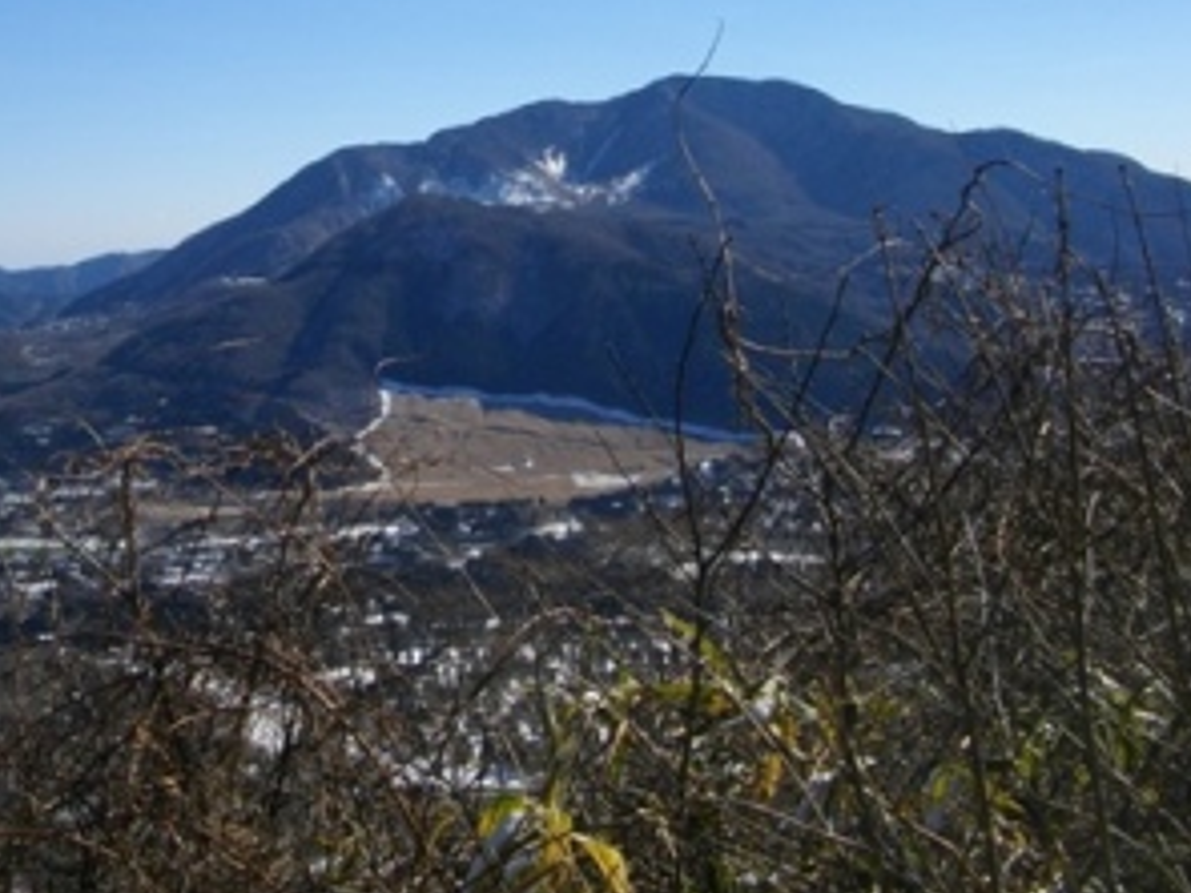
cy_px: 183
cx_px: 354
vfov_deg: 26.5
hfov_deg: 35.0
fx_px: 1858
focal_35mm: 54
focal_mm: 5.7
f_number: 5.5
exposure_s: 1/640
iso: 100
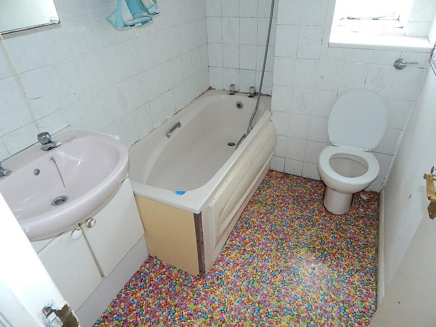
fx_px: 277
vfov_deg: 61.1
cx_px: 218
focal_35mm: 22
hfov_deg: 76.4
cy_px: 164
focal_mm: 4
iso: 125
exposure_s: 1/30
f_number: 3
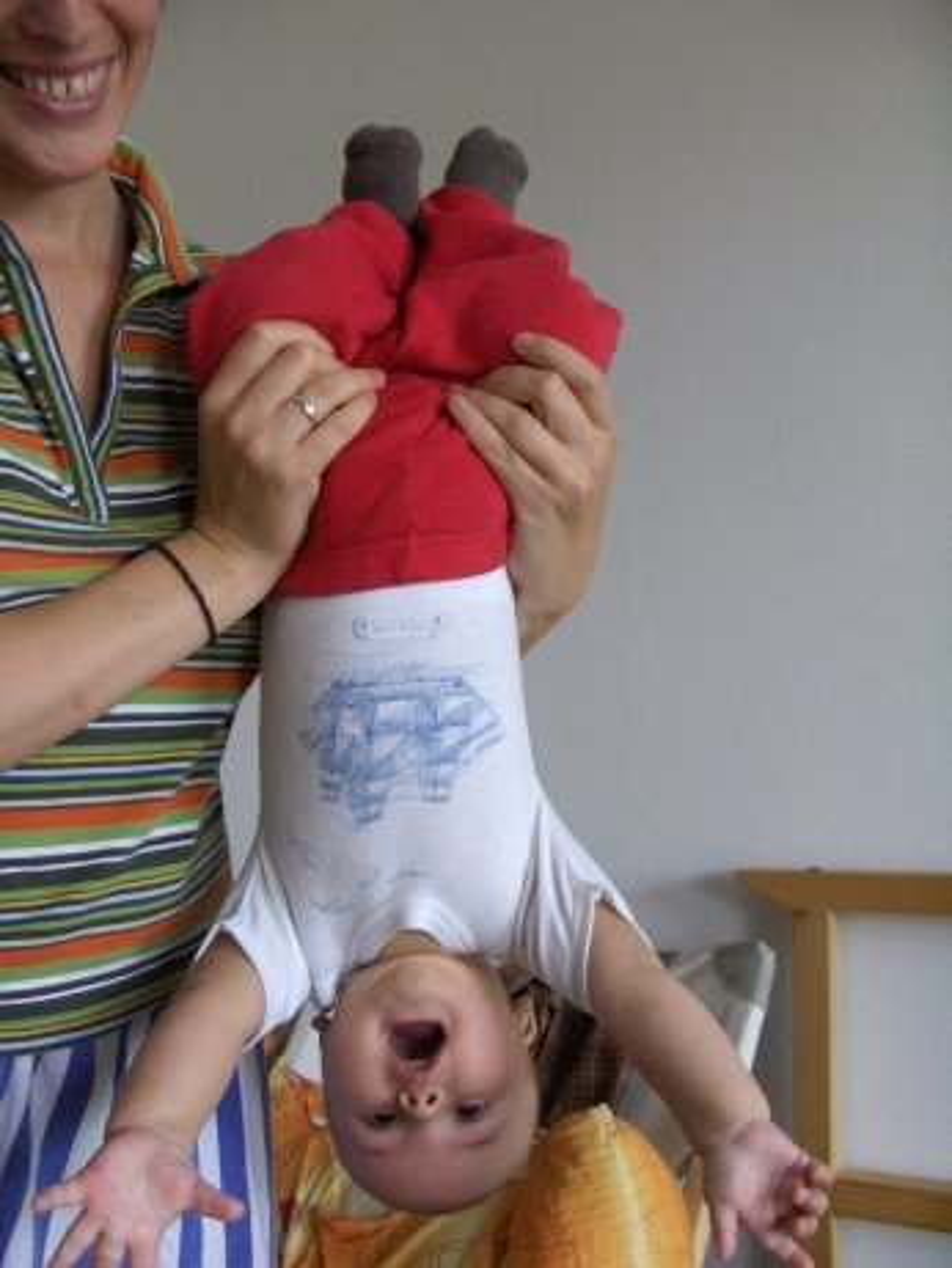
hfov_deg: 40.7
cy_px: 634
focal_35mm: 35
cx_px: 476
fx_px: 1283
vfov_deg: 52.6
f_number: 2.6
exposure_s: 1/97.1
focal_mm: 5.8
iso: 200
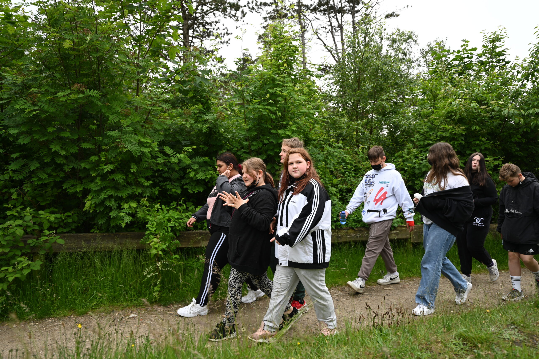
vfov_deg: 53.1
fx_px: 359
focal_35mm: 24
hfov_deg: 73.8
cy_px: 180
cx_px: 270
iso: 125
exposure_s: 1/320
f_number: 2.8
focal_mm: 24
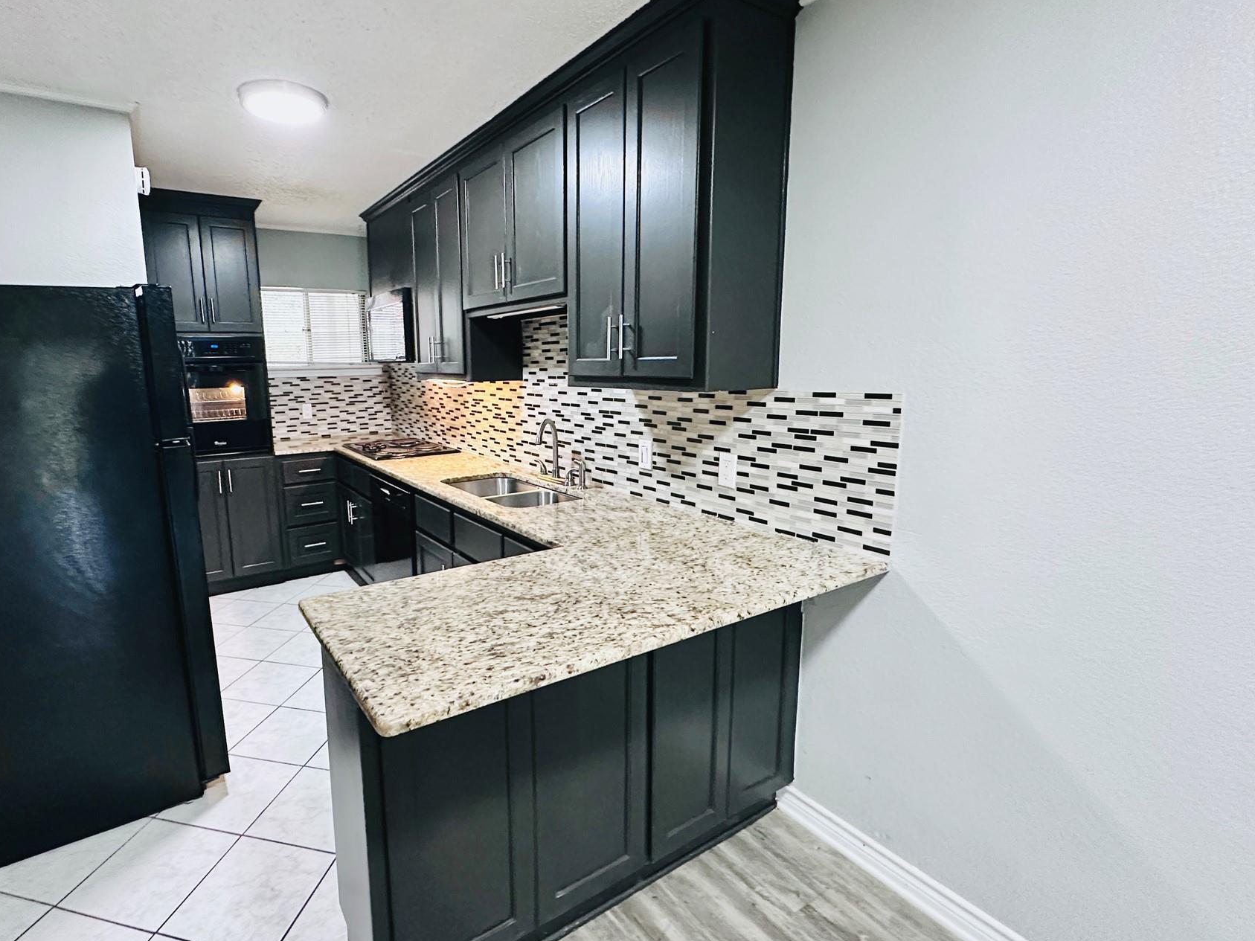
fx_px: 616
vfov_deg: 74.7
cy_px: 461
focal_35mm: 17
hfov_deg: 90.1
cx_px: 517
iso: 640
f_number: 2.2
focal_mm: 2.22
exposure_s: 1/60
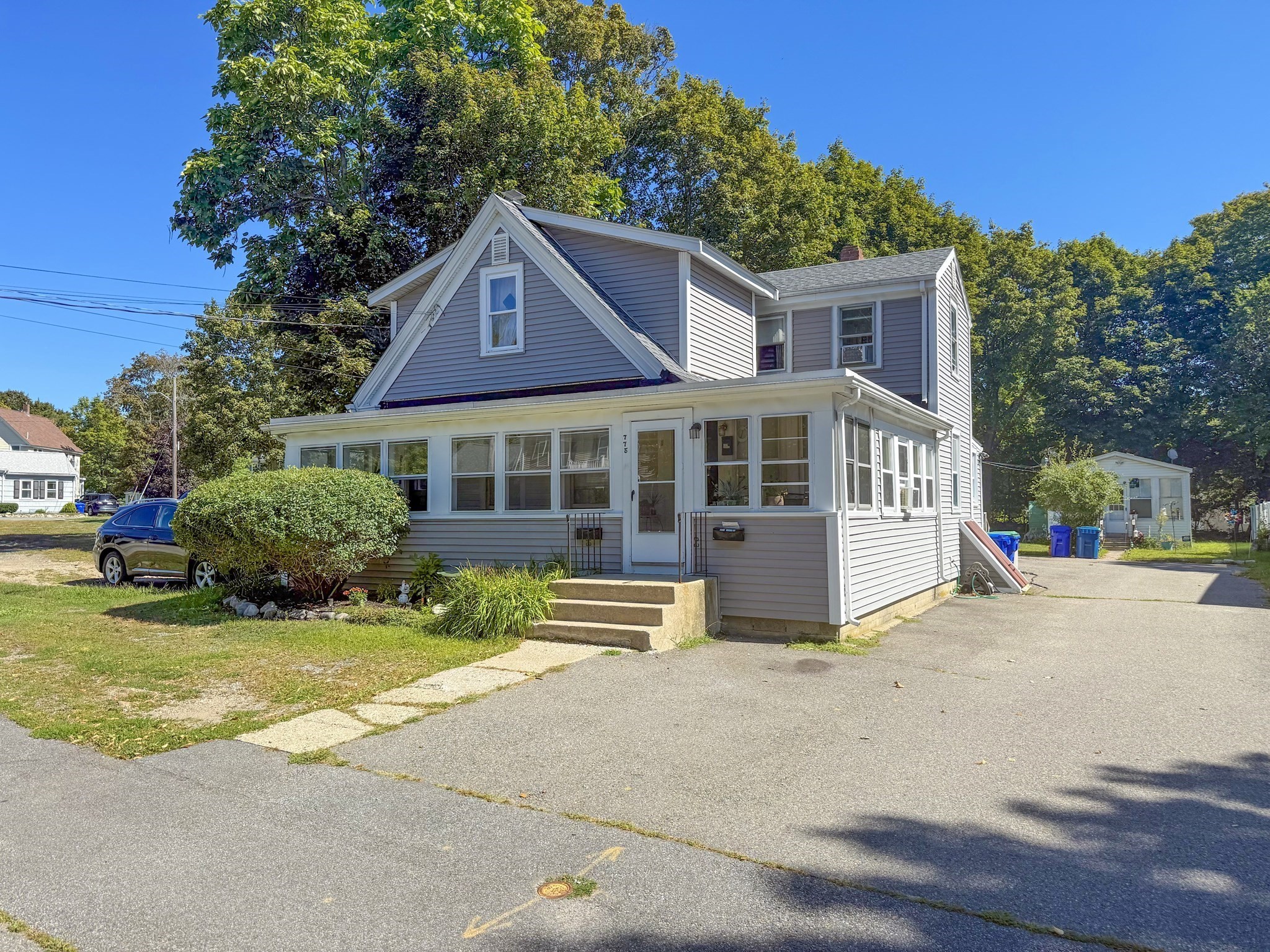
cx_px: 635
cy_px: 476
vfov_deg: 56.8
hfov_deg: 71.6
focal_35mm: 24
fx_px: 881
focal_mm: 6.76
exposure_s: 1/3021
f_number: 1.78
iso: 80
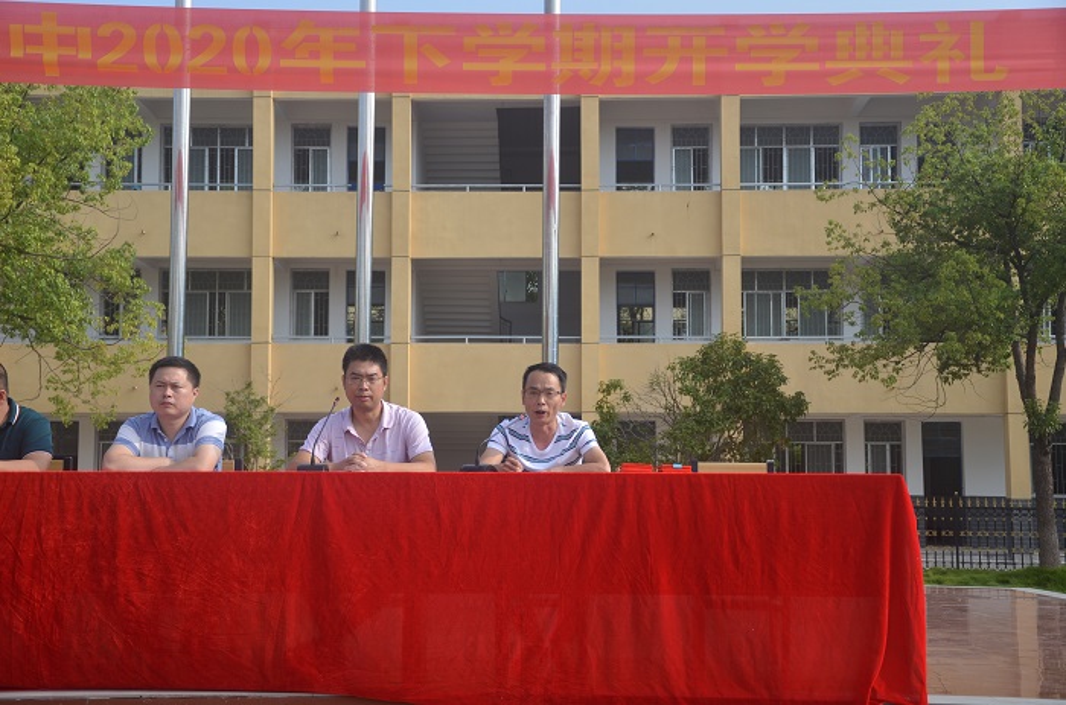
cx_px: 533
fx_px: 1551
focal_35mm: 52
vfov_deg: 25.6
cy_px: 352
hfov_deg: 37.9
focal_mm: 35
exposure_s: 1/640
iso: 100
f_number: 4.5
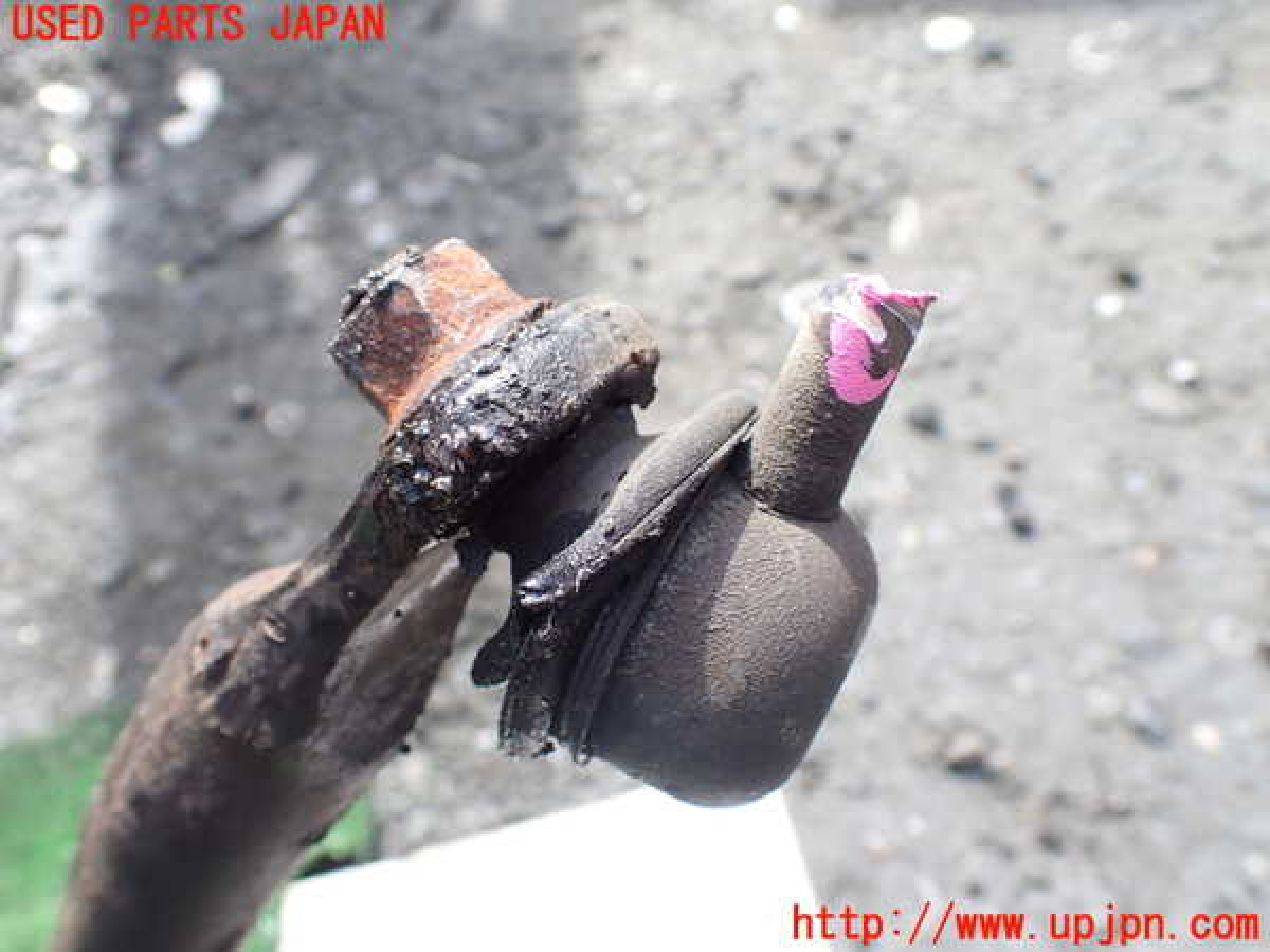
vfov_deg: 46.8
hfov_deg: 60.0
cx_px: 635
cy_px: 476
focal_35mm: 30
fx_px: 1101
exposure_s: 1/160
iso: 100
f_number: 3.2
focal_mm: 5.4
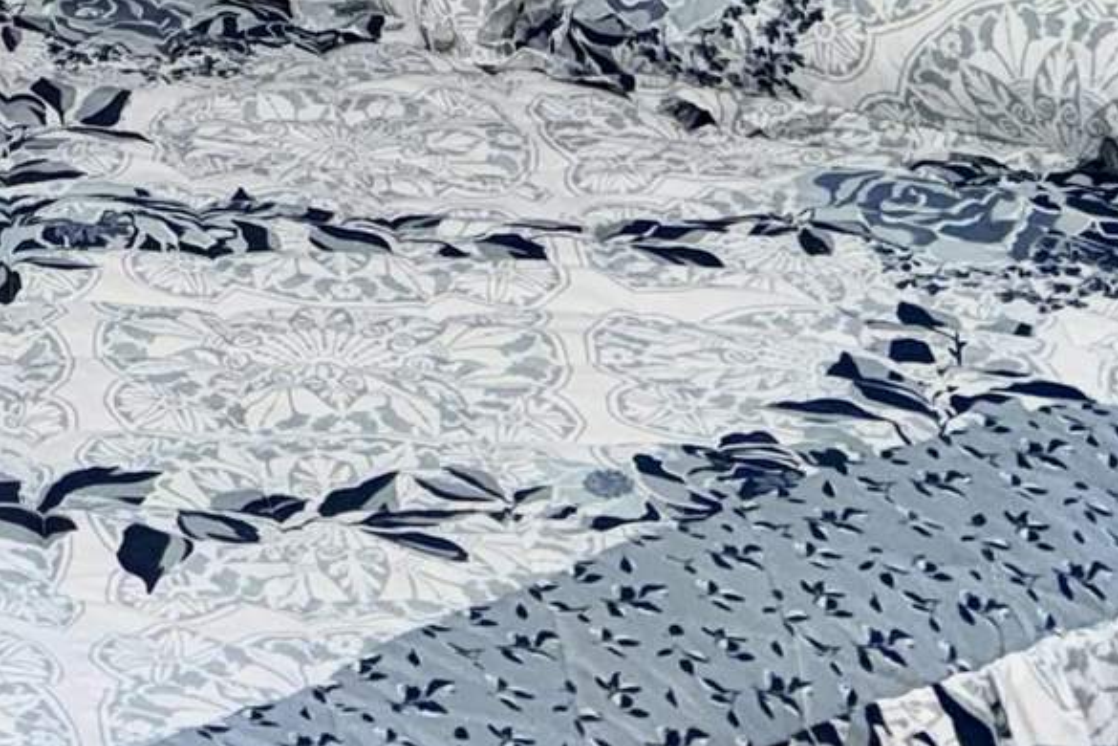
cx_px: -585
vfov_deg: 9.7
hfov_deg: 14.5
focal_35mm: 131
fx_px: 4068
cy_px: -798
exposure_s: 1/23
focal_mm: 6.76
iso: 80
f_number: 1.78
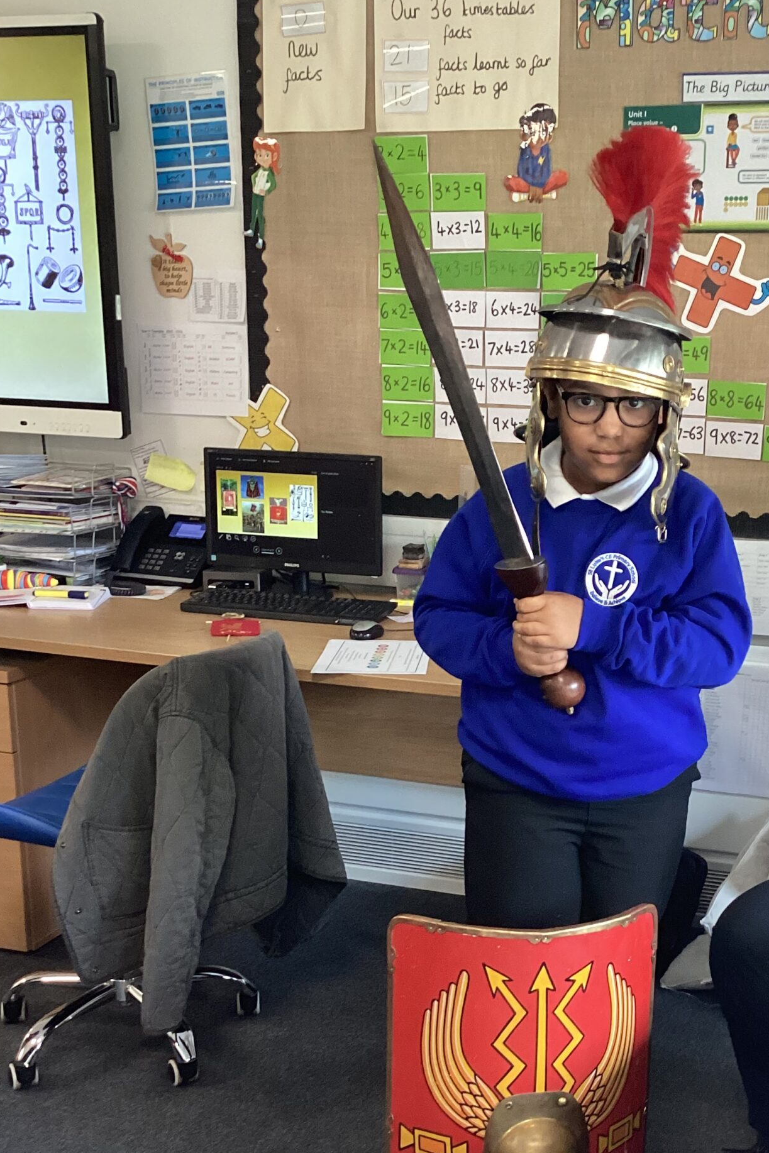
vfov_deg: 43.1
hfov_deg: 29.5
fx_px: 1441
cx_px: 546
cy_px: 758
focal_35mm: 45
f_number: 2.4
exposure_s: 1/60
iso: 250
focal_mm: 3.3
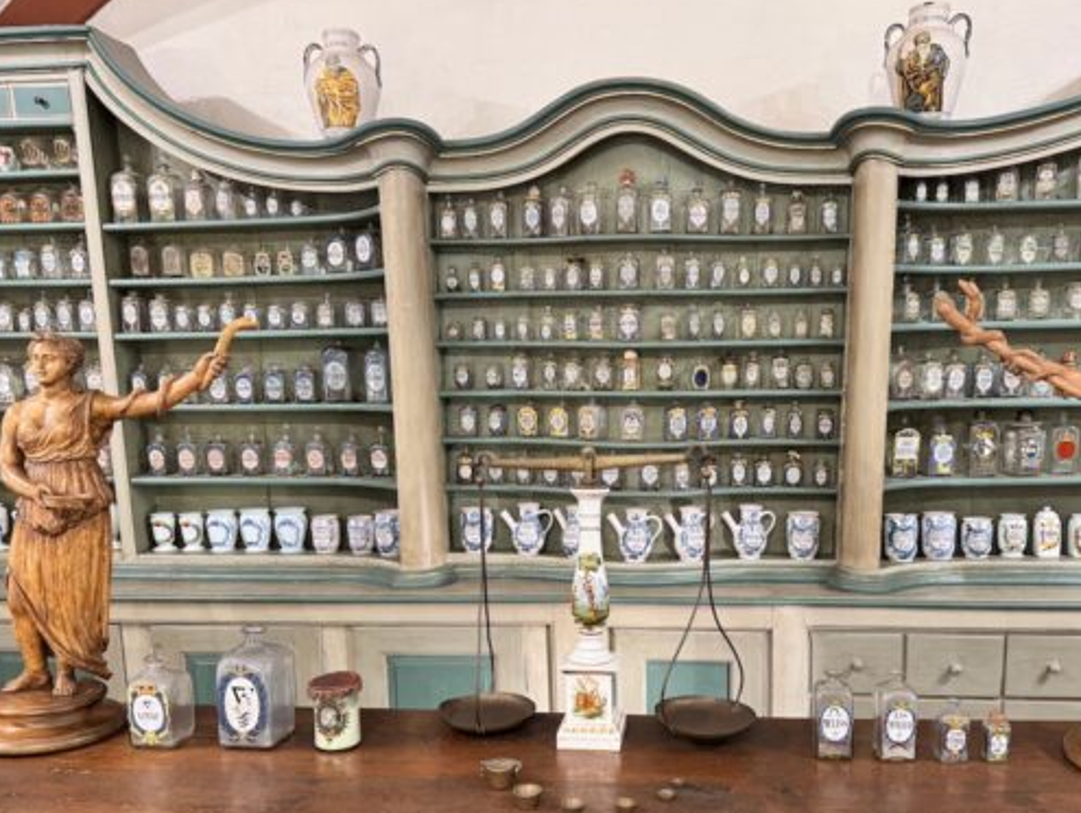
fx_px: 969
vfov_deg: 45.1
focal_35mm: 31
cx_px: 609
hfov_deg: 58.1
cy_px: 514
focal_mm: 6.76
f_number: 1.78
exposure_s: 1/50
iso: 250
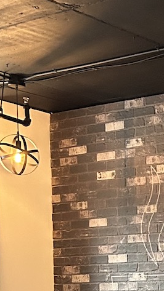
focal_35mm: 99
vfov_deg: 20.3
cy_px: 343
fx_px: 765
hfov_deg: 10.7
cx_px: 377
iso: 500
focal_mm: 5.7
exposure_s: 1/60
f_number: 1.5
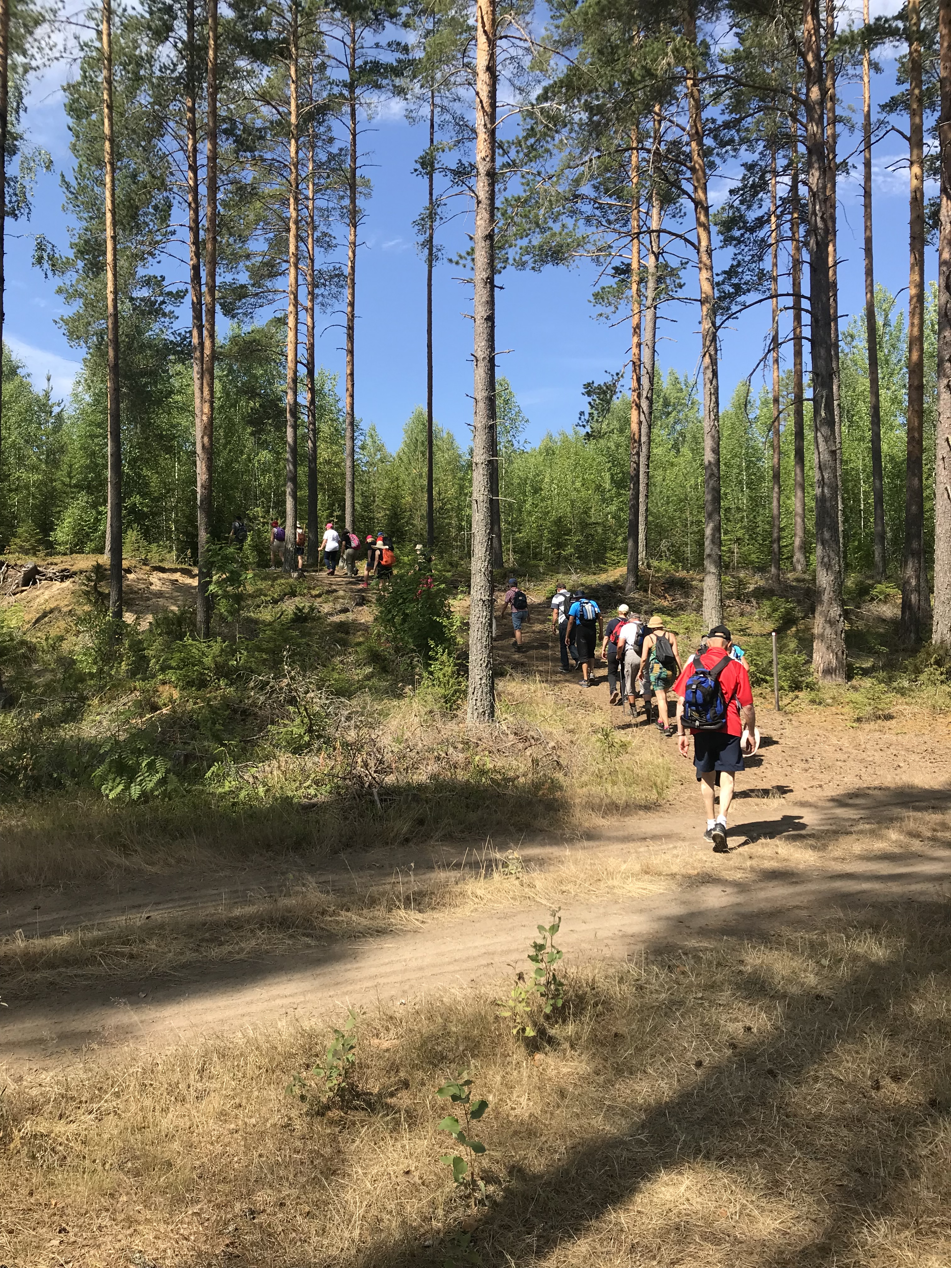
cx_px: 476
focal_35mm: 28
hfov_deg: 49.7
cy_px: 634
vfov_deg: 63.4
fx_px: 1026
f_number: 1.8
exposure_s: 1/1389
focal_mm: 3.99
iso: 20
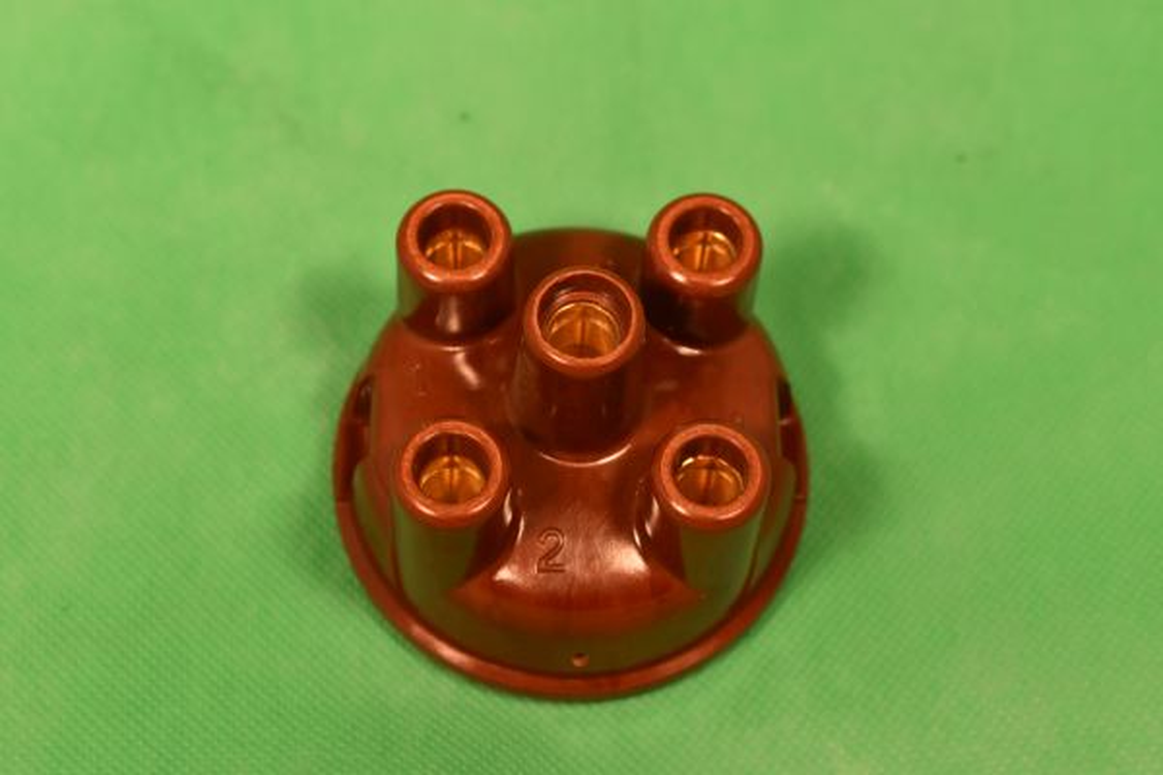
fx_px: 2665
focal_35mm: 82
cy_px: 388
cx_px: 582
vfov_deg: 16.6
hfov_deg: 24.6
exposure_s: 1/250
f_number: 8
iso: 400
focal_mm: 55
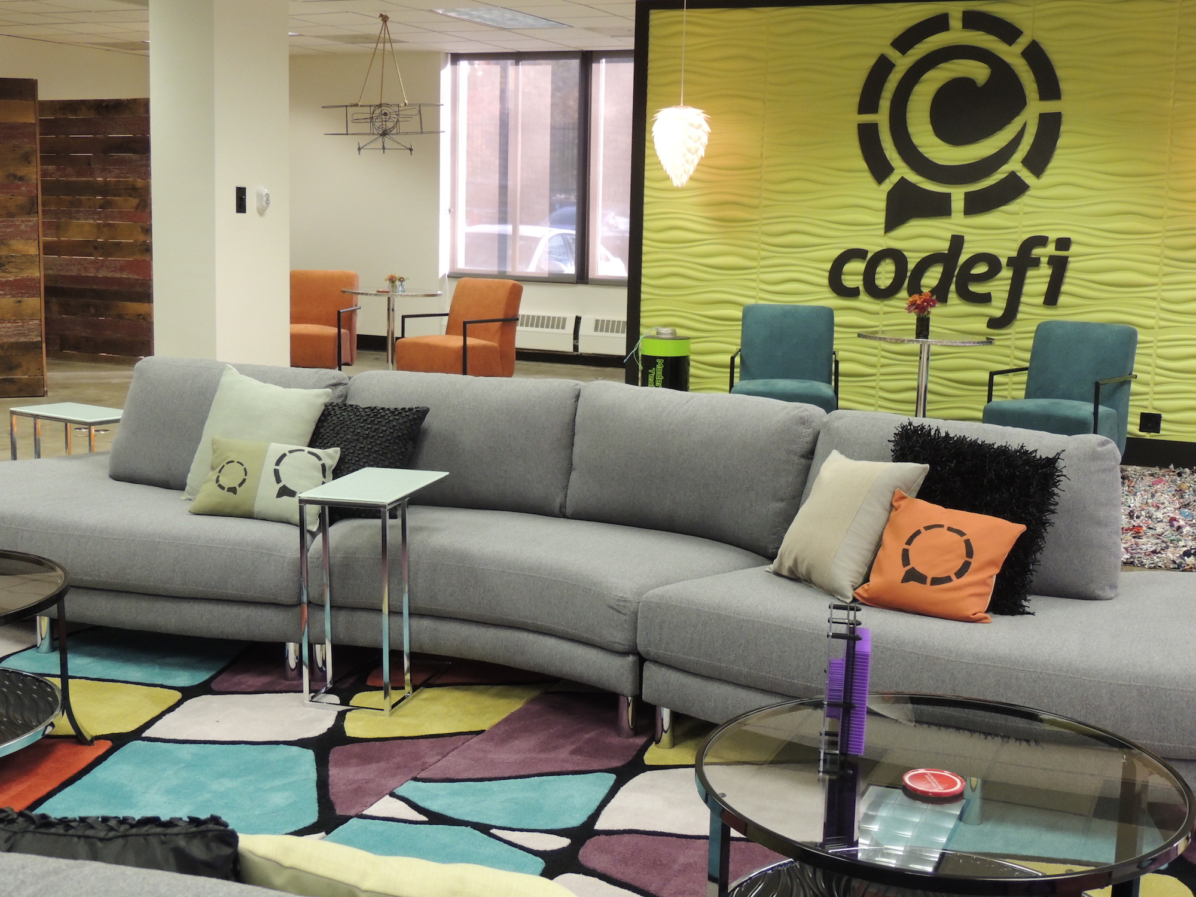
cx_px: 598
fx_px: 1486
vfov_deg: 33.6
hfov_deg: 43.9
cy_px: 448
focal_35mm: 43
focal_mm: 7.6
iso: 400
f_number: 3.4
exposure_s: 1/30
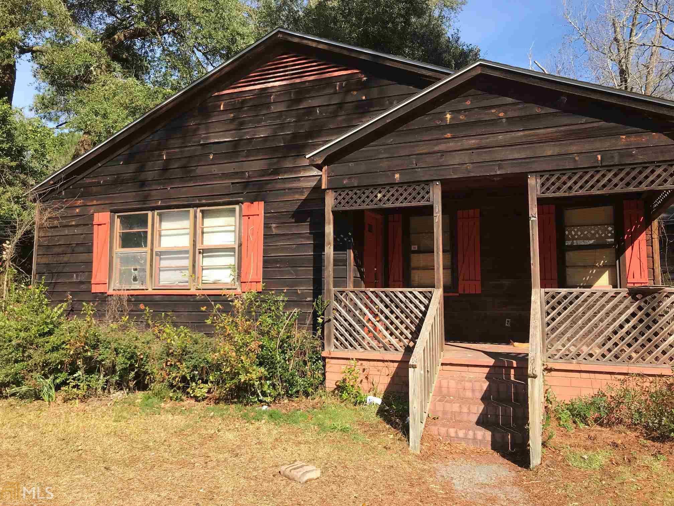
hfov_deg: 63.4
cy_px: 253
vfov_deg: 49.7
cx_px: 337
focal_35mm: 28
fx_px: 545
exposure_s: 1/939
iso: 20
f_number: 1.8
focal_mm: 3.99
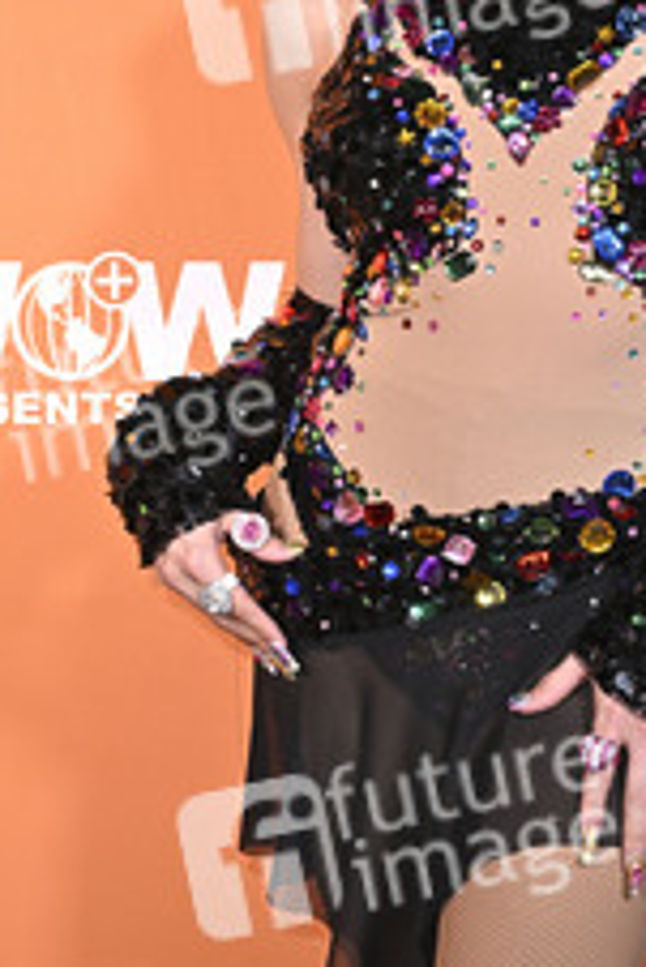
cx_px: 522
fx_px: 2849
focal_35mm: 106
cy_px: 197
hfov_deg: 12.9
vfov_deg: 19.1
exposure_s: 1/200
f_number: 7.1
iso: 1600
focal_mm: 60
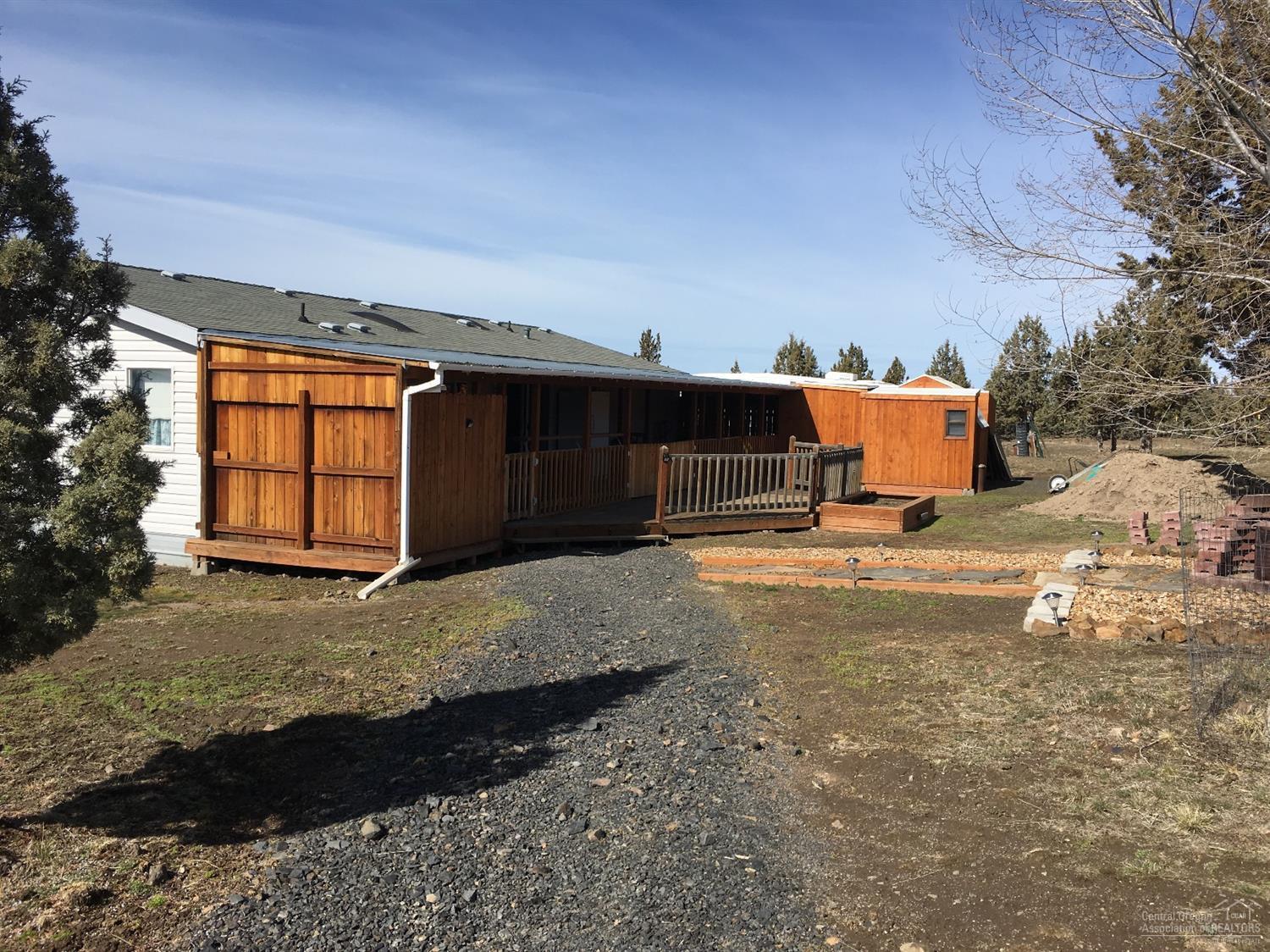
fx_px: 1064
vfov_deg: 48.2
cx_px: 635
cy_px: 476
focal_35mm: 29
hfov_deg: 61.7
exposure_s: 1/1972
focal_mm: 4.15
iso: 25
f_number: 2.2
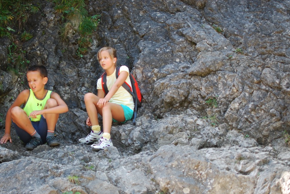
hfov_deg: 30.2
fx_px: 537
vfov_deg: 20.4
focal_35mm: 67
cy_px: 122
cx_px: 128
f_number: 1.8
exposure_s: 1/250
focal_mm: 35
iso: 100
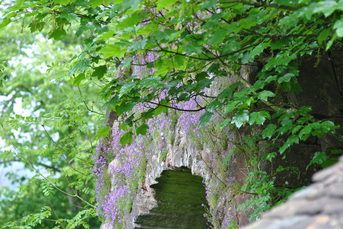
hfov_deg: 10.1
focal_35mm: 202
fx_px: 1932
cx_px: 172
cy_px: 114
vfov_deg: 6.8
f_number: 5
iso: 200
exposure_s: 1/125
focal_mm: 135
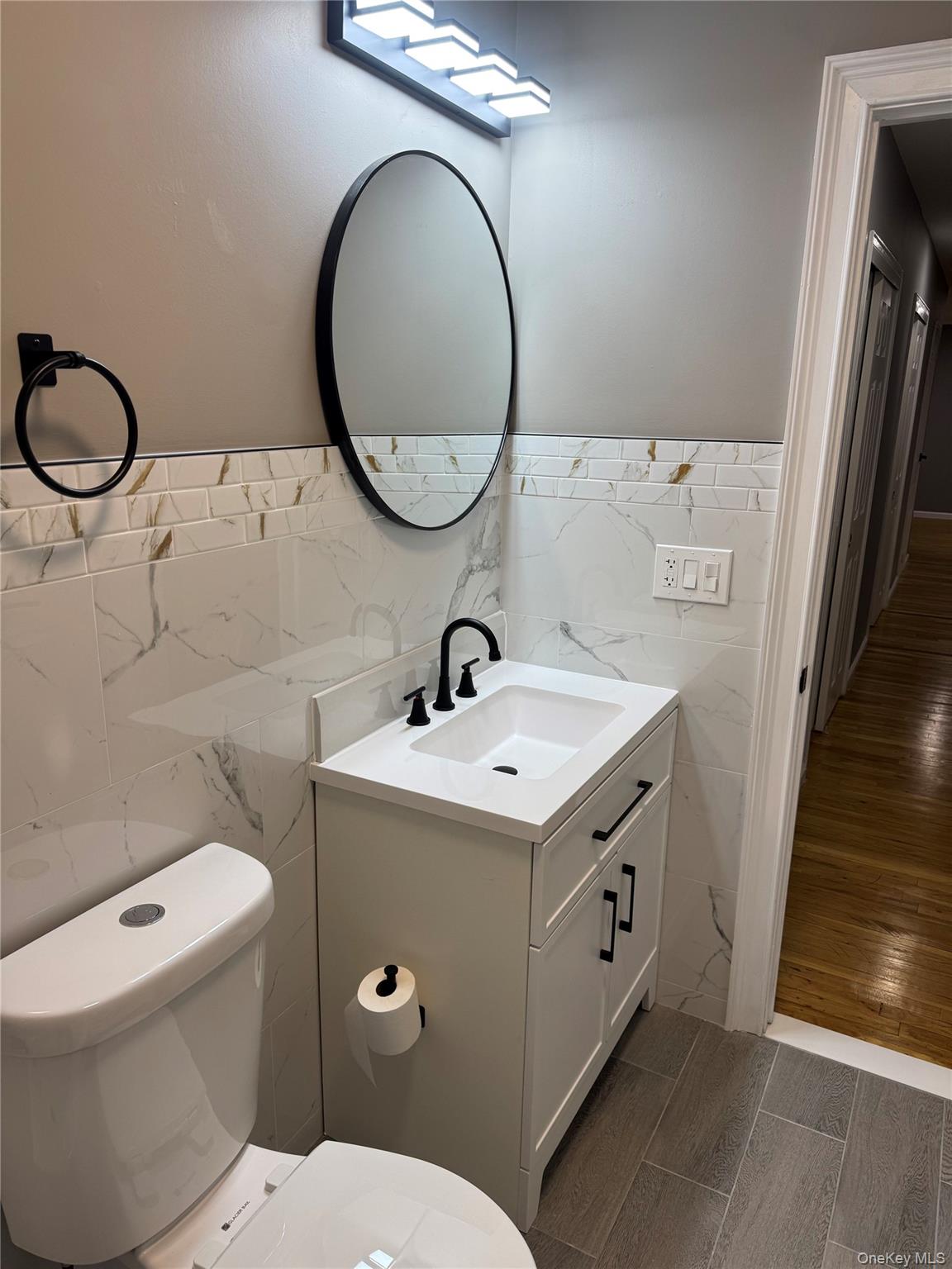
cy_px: 634
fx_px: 880
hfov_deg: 56.8
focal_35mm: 24
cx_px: 476
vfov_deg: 71.6
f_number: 1.78
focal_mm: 6.76
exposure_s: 1/120
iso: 64
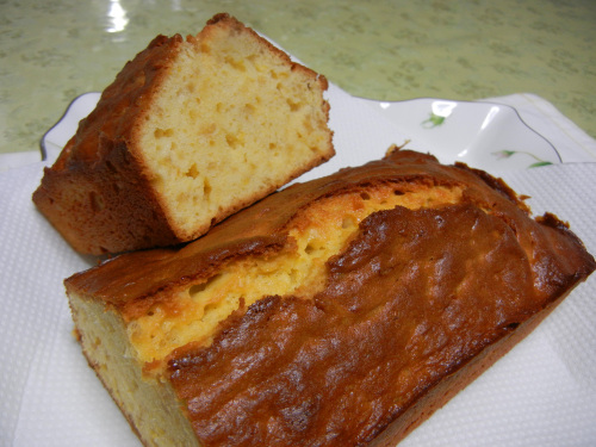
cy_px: 224
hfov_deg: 60.0
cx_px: 298
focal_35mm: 30
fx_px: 517
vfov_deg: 46.8
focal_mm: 5.4
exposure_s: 1/30.1
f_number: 3.5
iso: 228
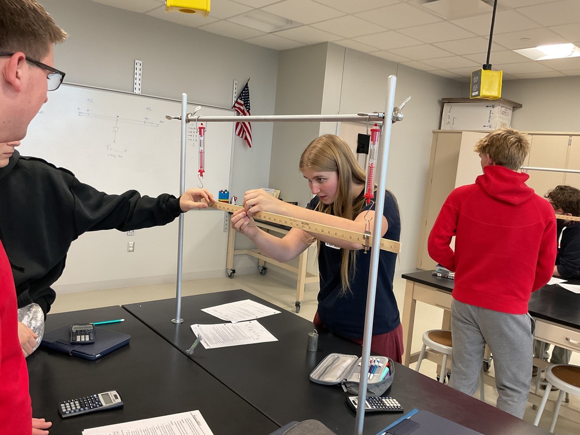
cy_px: 218
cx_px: 290
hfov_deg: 61.7
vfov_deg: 48.2
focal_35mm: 29
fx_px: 486
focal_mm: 3
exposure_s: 1/60
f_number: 1.8
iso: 100
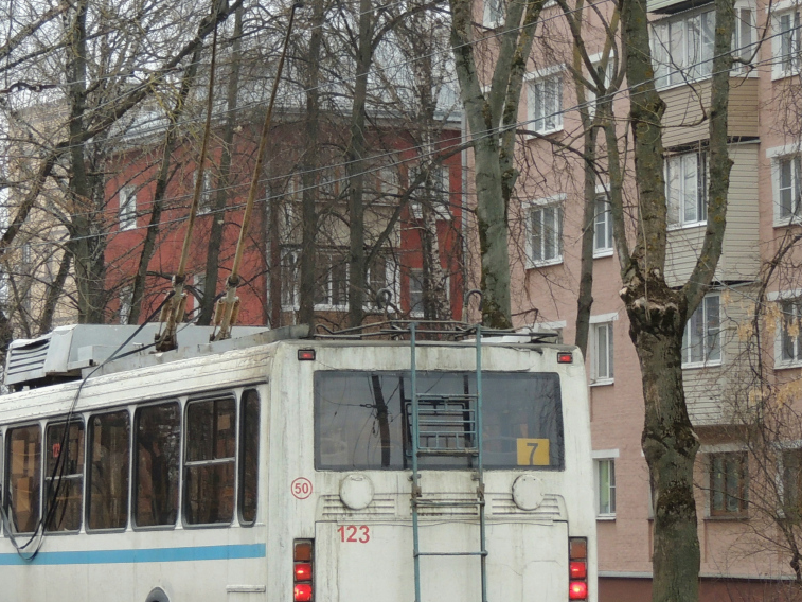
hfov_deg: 13.5
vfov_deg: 10.2
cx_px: 267
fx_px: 3383
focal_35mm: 146
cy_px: 323
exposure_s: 1/100
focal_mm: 15.1
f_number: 4
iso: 180
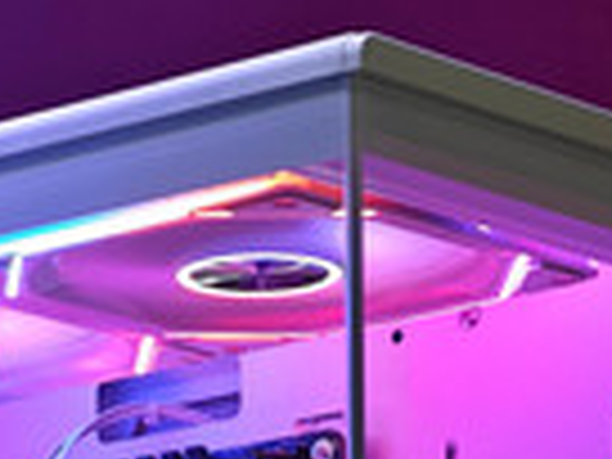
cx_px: 112
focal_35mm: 330
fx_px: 5834
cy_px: 999
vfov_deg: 4.4
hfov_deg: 6.0
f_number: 1.8
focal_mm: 12.28
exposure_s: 1/6
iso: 50
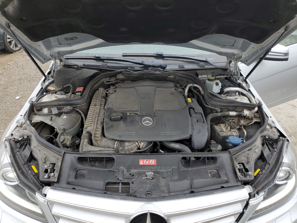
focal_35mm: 26
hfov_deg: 67.3
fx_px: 223
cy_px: 112
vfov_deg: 53.1
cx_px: 148
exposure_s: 1/476
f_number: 1.5
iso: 50
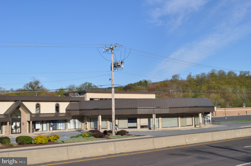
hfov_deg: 45.0
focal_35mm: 44
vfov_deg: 30.8
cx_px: 126
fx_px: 303
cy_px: 83
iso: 200
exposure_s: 1/400
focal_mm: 29
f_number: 10
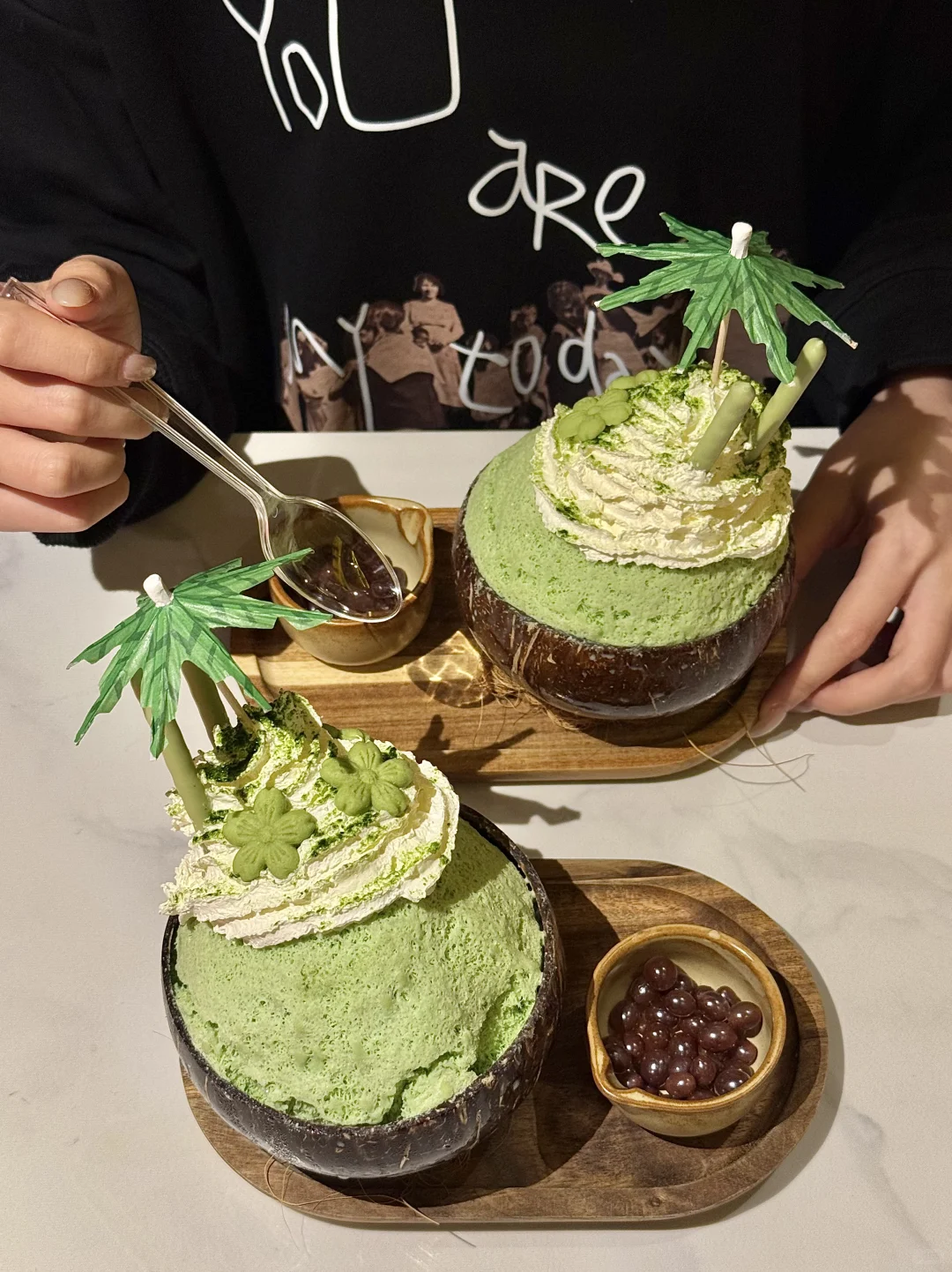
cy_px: 636
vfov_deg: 39.7
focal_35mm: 48
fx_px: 1762
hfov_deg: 30.2
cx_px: 476
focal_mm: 6.76
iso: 80
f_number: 1.78
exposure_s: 1/50
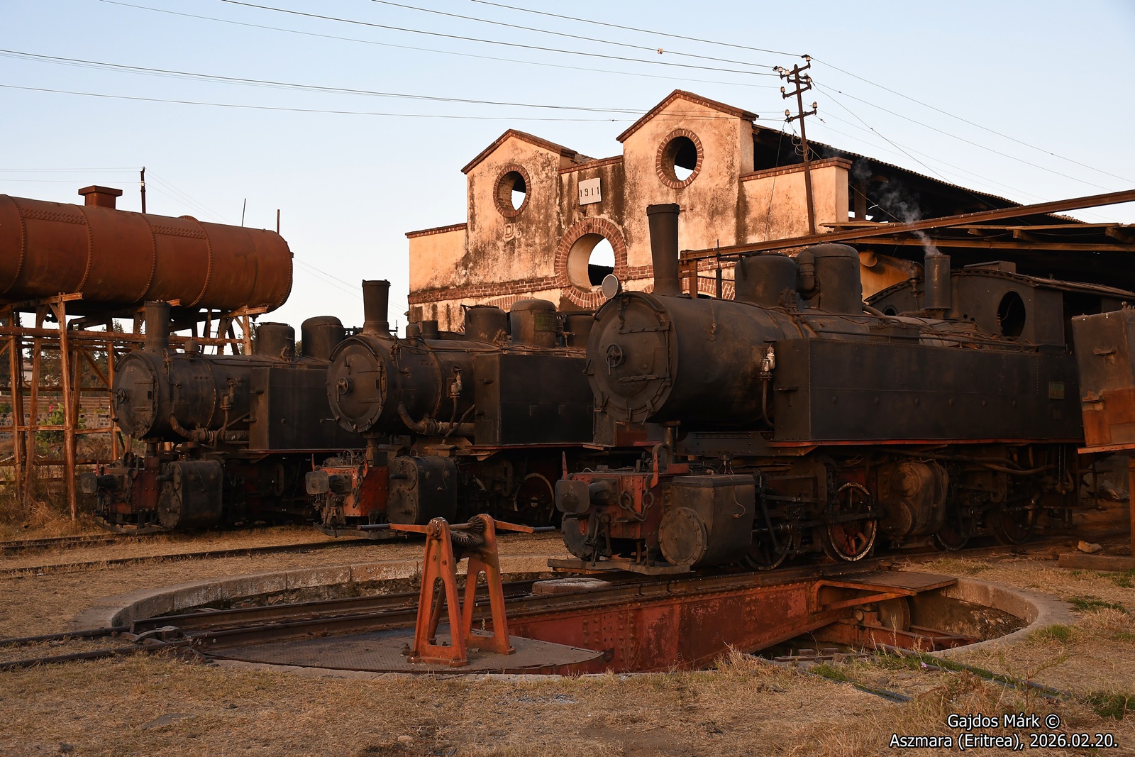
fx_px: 1261
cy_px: 378
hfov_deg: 48.5
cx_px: 568
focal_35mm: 40
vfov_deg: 33.4
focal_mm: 27
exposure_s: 1/320
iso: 400
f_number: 5.6
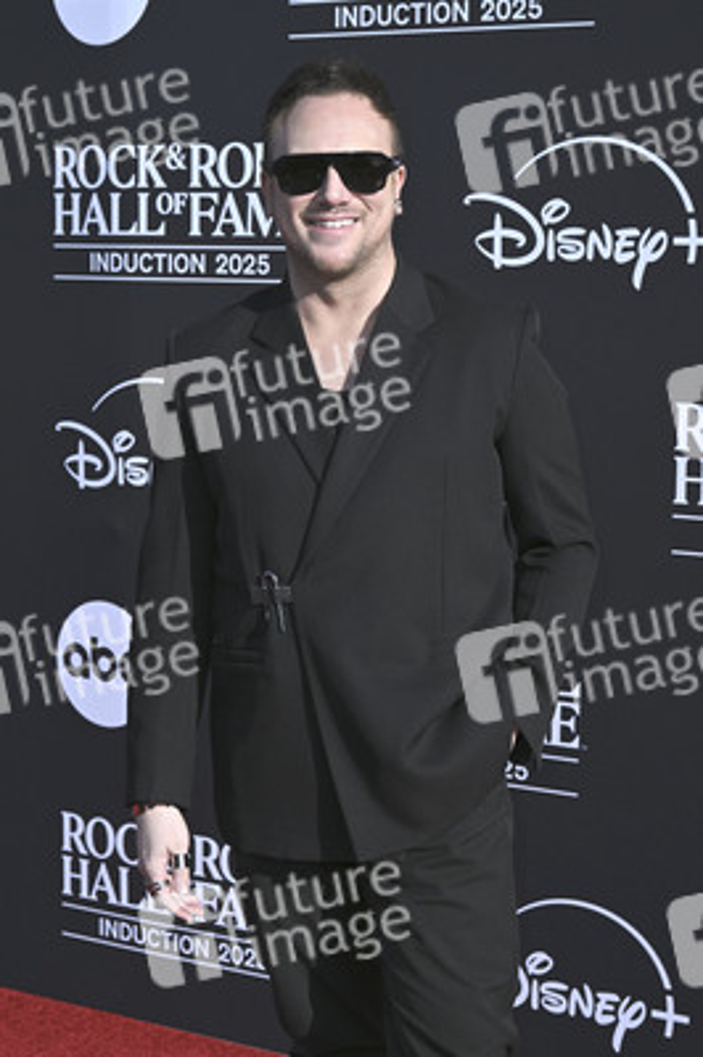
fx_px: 2201
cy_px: 528
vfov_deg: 27.0
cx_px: 352
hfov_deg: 18.2
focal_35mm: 75
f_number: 10
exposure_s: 1/320
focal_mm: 75
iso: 100
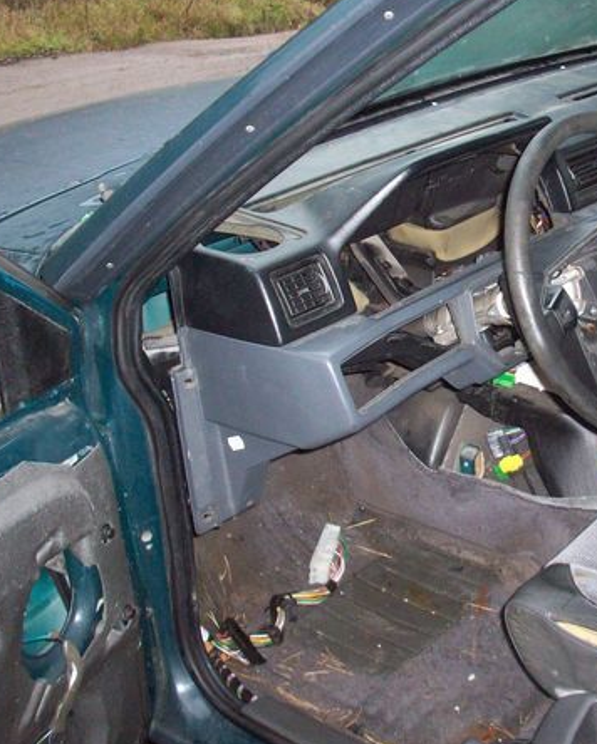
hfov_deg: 28.5
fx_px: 1147
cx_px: 488
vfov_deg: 36.0
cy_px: 352
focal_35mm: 52
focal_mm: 6.2
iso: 200
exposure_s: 1/64
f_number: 2.8
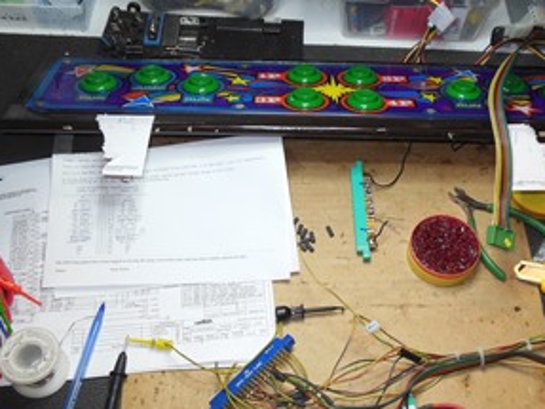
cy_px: 213
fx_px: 614
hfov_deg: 47.8
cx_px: 291
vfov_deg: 36.8
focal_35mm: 39
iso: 125
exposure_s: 1/30
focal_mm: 4.5
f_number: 3.2
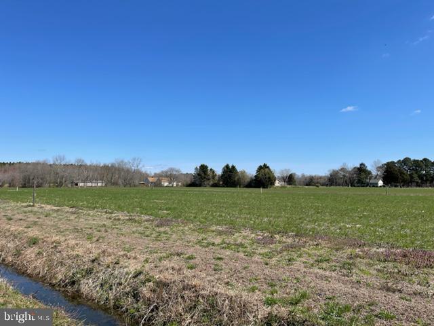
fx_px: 326
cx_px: 217
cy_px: 163
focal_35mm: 26
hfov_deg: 67.3
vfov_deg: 53.1
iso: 32
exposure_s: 1/4525
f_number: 1.6
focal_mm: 5.1
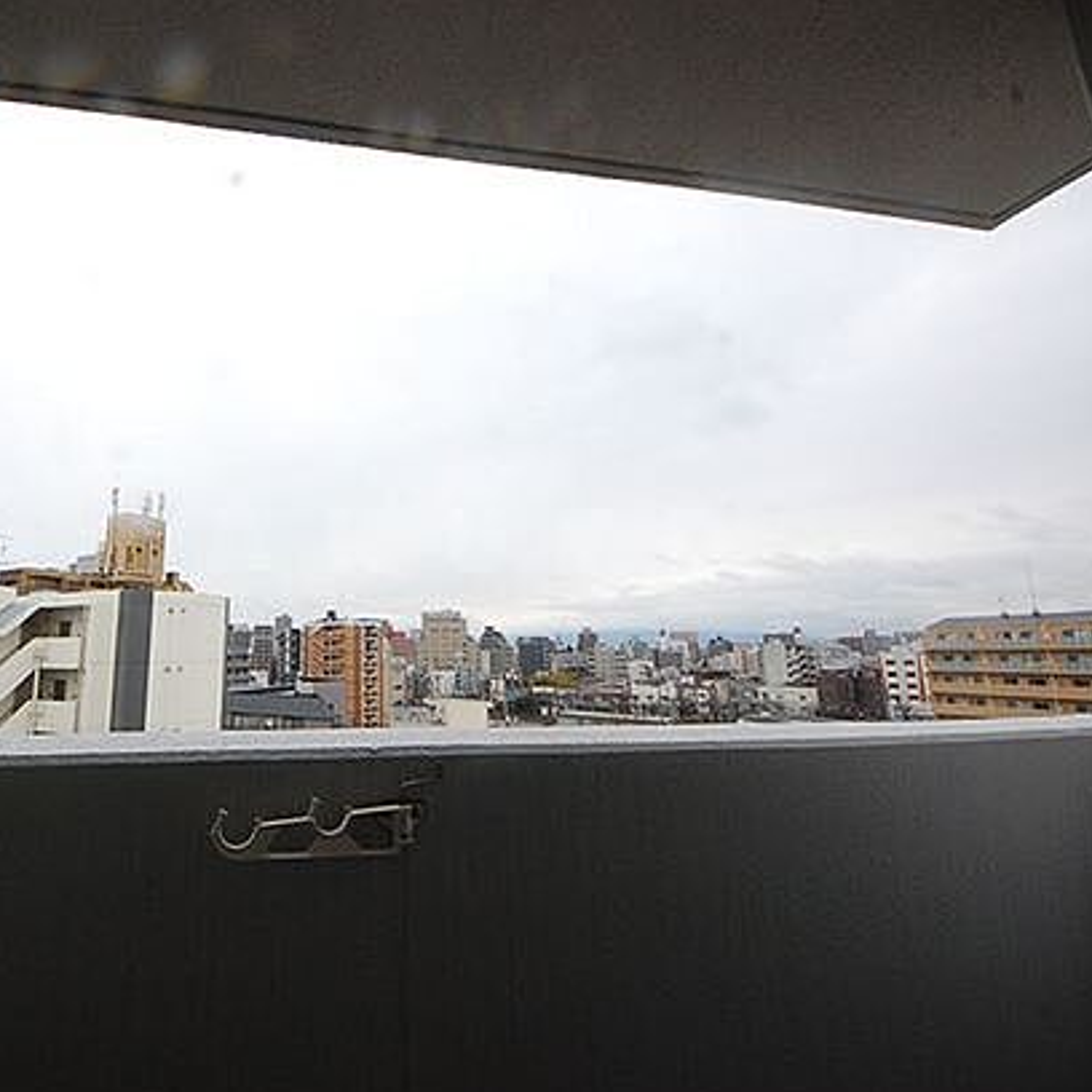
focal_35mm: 16
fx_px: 571
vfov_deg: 87.4
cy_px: 543
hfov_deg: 83.4
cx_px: 335
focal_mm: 8
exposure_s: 1/400
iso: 800
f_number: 10
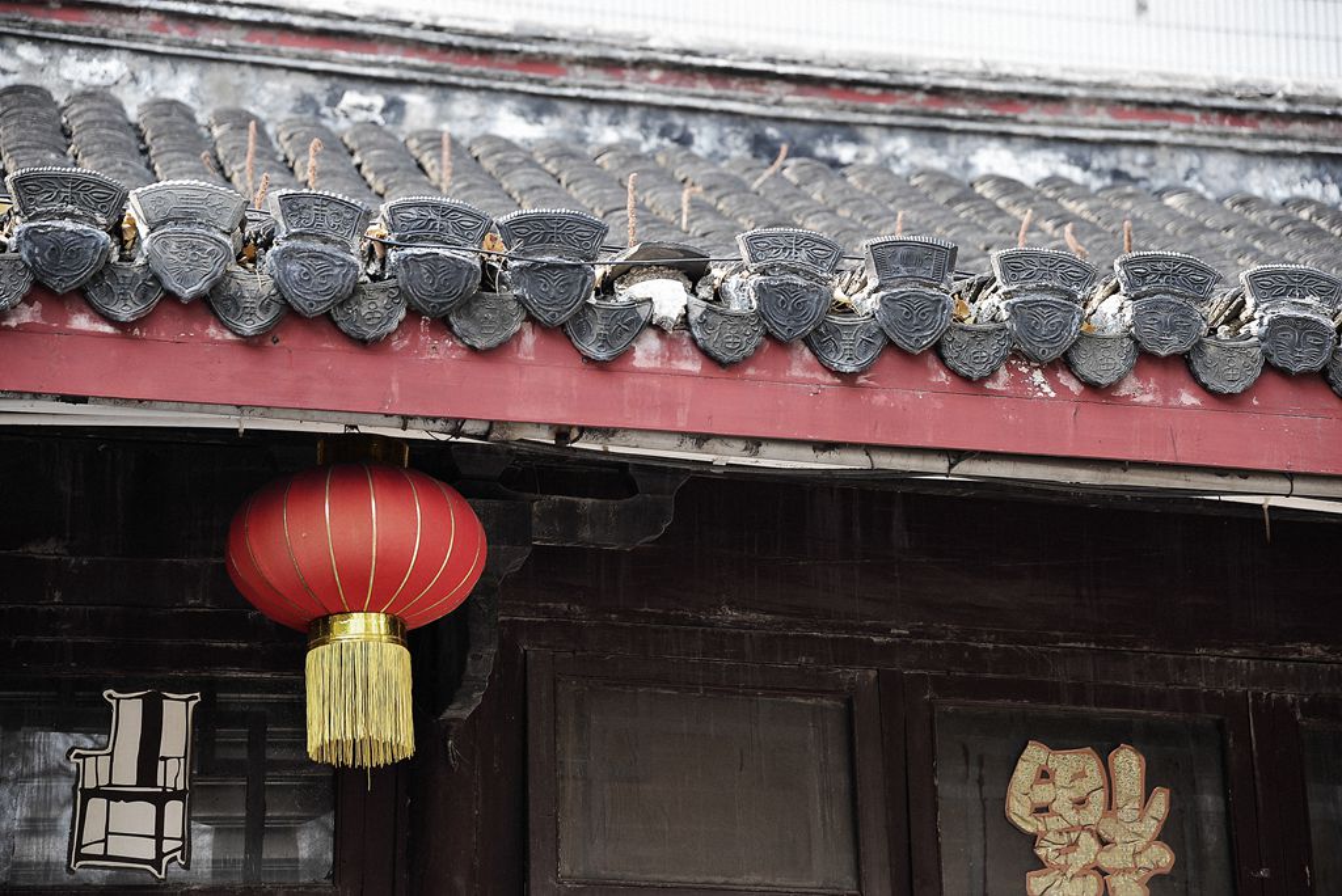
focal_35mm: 105
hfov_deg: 19.4
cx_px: 671
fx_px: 3916
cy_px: 448
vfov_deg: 13.1
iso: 160
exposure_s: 1/125
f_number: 4
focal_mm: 105
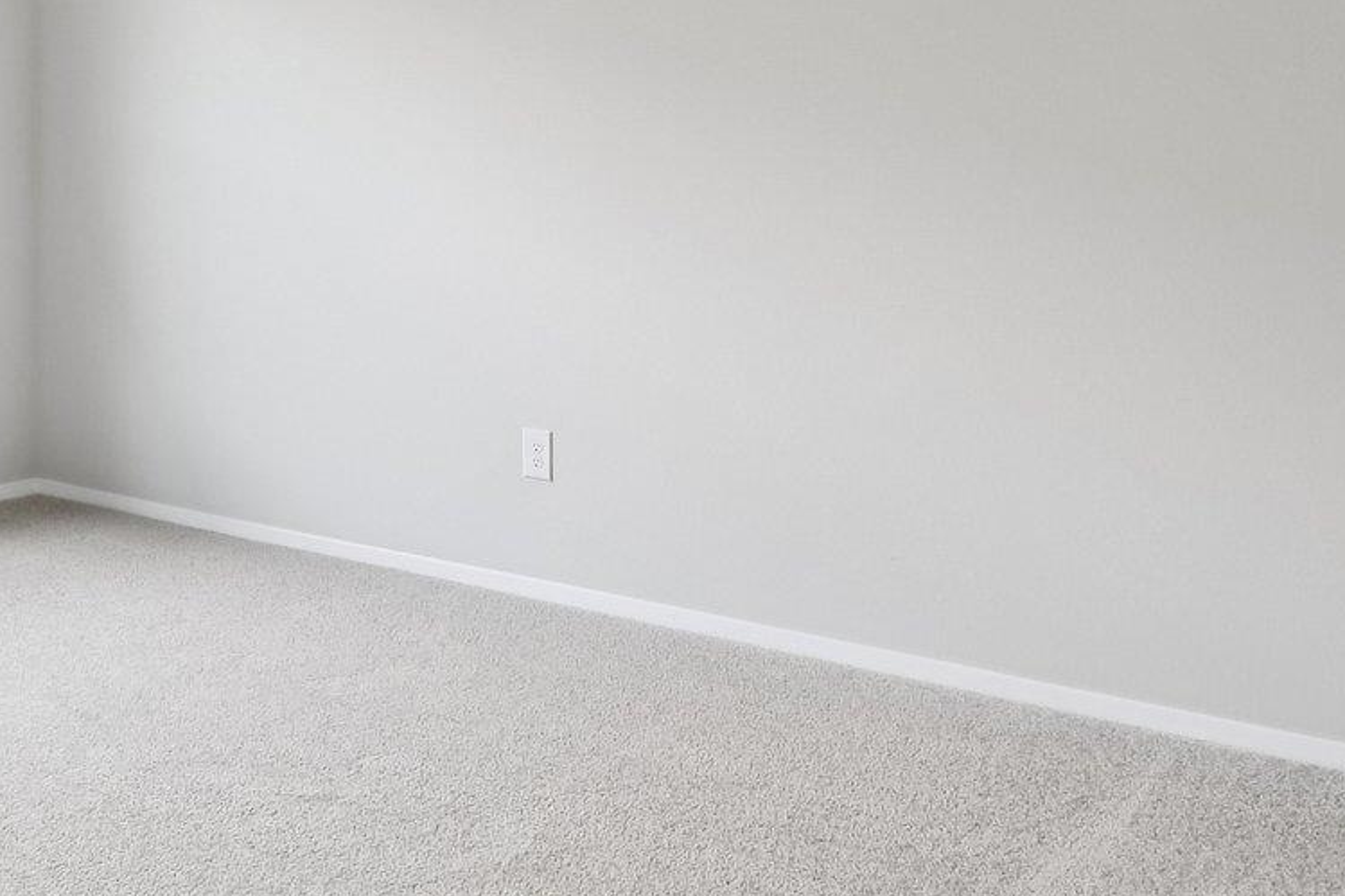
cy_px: 75
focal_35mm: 41
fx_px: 1531
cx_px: 158
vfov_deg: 31.0
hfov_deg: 43.7
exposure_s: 1/60
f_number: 8
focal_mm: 10
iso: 400
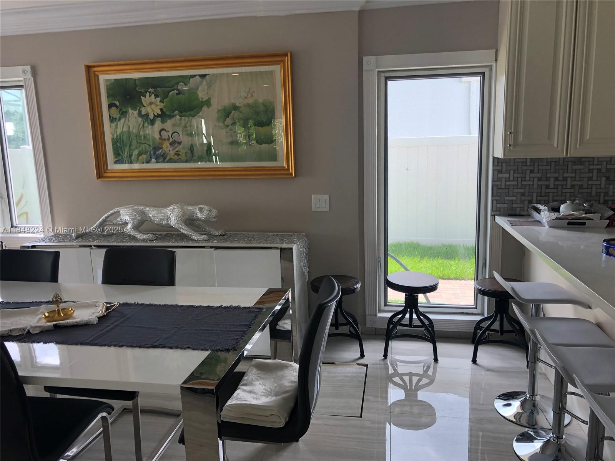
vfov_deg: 49.7
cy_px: 230
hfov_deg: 63.4
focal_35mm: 28
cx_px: 308
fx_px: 497
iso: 40
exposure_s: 1/120
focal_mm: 4
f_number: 1.8
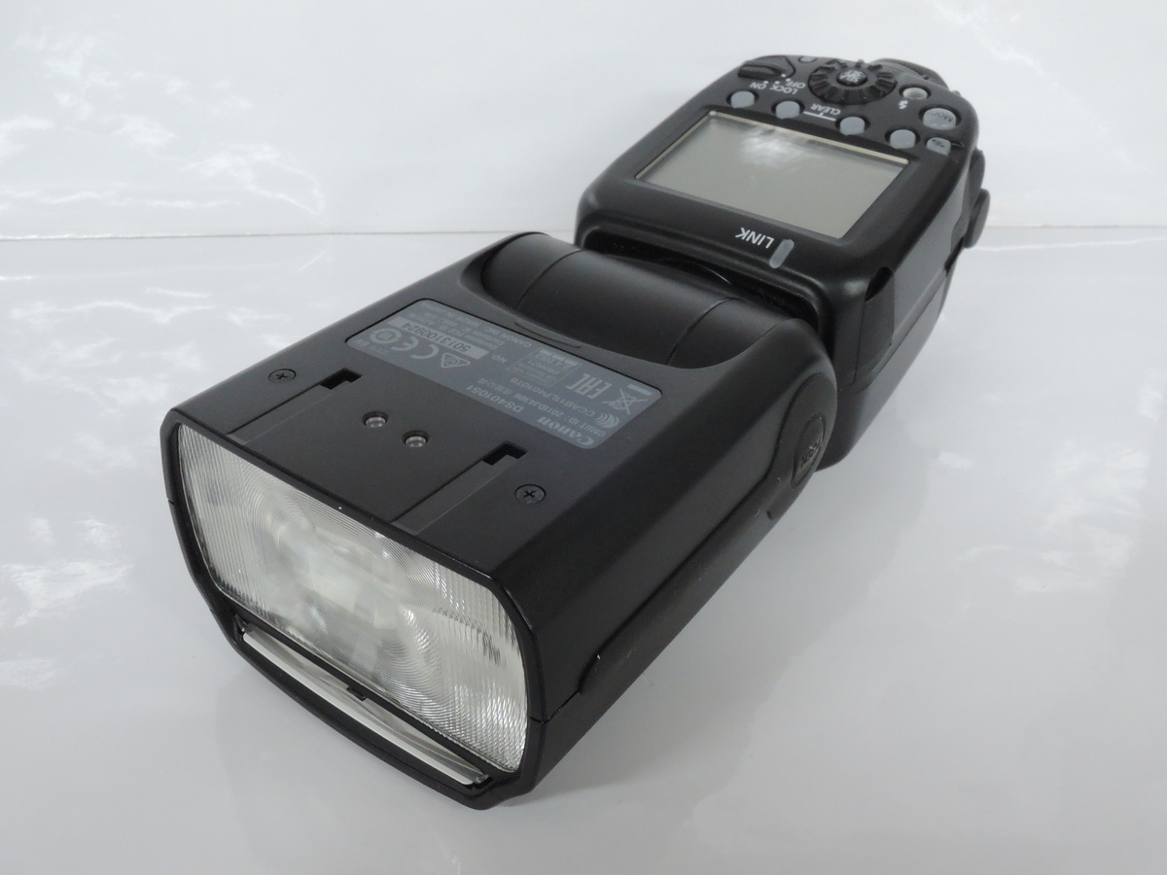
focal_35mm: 35
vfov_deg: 40.7
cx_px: 584
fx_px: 1180
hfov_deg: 52.6
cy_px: 438
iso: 800
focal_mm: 7.5
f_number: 8
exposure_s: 1/20
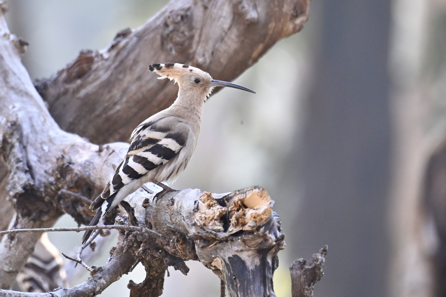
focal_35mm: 362
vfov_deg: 3.8
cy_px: 148
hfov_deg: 5.7
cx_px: 223
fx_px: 4484
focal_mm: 362
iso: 640
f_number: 6.3
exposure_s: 1/250
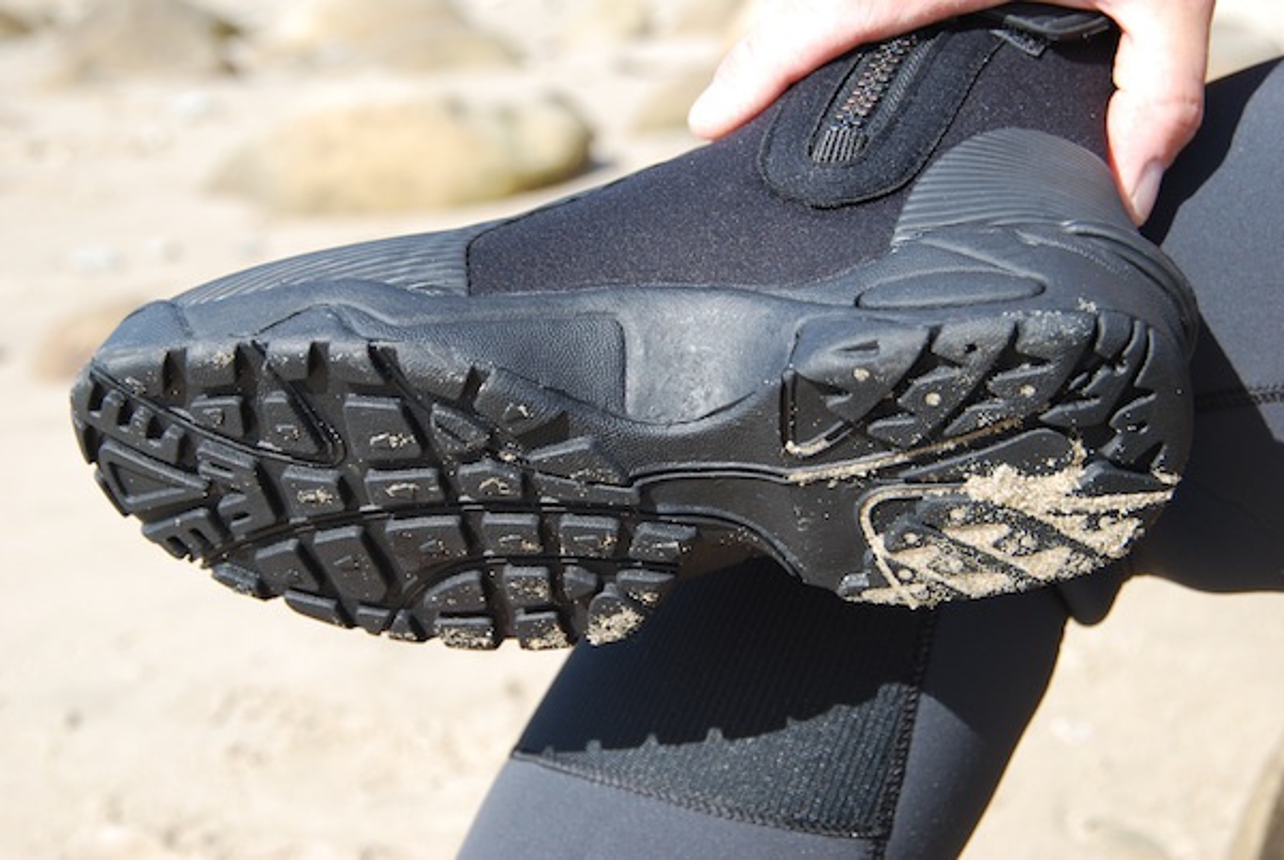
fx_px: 2572
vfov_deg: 19.0
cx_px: 642
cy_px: 430
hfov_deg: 28.0
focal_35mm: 72
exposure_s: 1/160
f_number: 6.3
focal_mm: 48
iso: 100
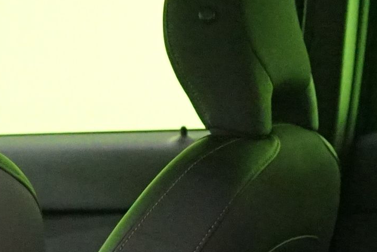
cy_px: 459
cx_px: 354
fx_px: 1665
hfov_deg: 12.8
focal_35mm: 159
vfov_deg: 8.3
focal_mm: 29
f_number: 3.5
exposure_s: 1/30
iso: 6400
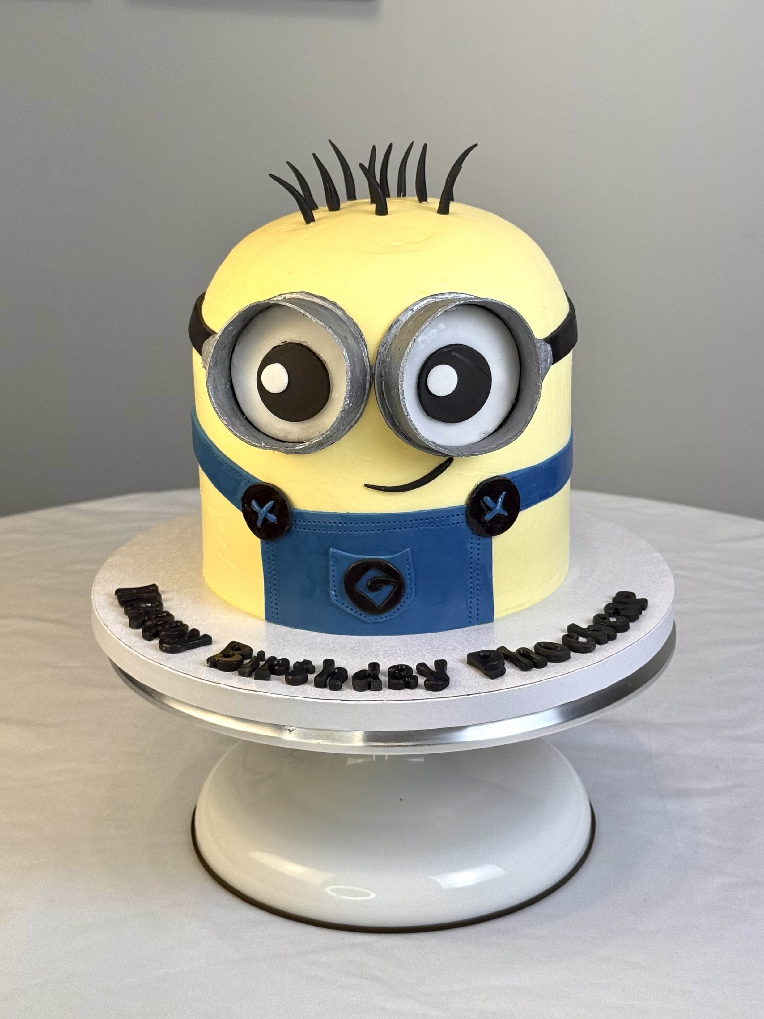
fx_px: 1413
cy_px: 510
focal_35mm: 48
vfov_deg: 39.7
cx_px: 382
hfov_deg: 30.3
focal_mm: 6.76
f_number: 1.78
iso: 80
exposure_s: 1/373
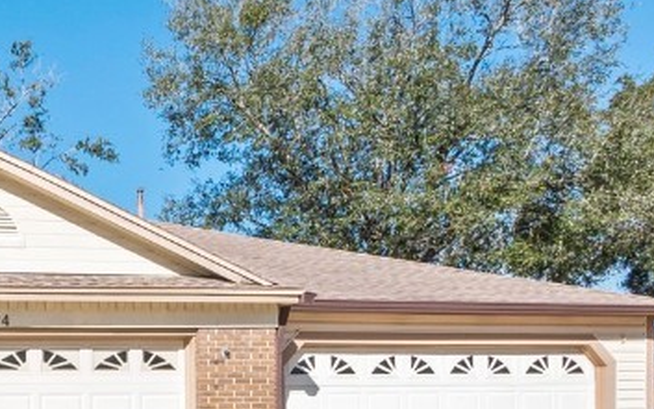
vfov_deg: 29.8
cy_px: 248
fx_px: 767
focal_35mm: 43
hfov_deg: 37.2
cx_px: -98
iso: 200
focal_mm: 7
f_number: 8
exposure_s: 1/500
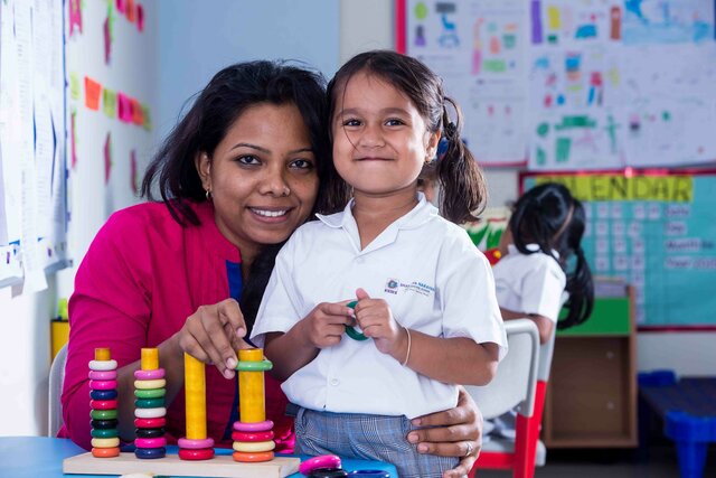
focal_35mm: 102
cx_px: 358
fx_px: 2029
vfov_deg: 13.4
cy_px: 239
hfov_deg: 20.0
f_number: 6.3
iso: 200
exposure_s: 1/80
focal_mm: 102
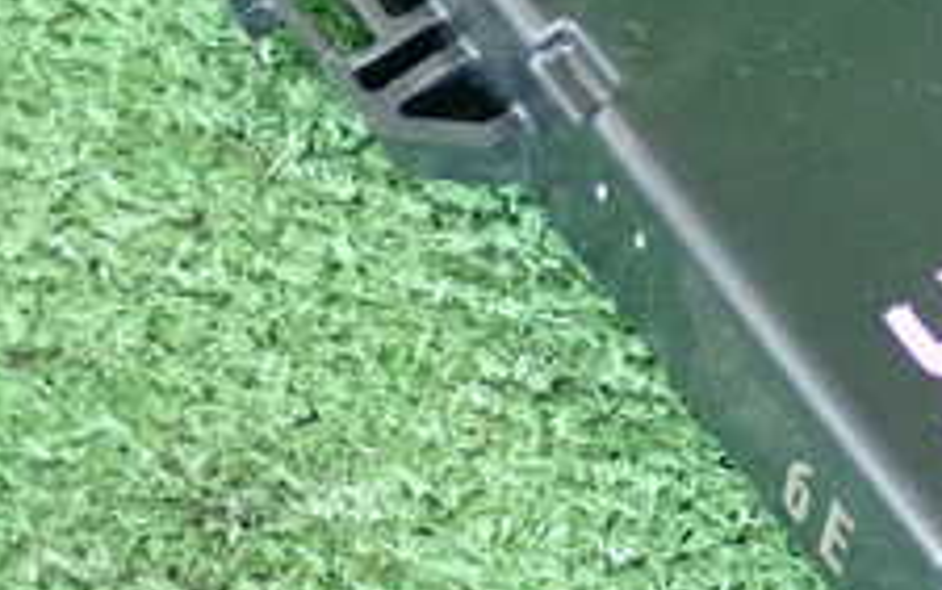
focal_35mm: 130
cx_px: 1172
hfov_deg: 15.4
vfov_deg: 9.9
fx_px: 3340
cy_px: -151
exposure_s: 1/25
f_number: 3.1
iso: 800
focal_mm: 8.41
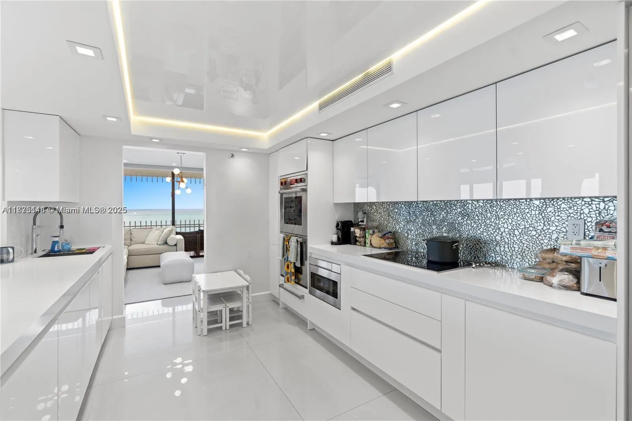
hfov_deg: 96.7
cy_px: 210
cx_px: 316
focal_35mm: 16
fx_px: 281
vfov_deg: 73.7
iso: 320
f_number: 4.5
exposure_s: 1/25
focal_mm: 16
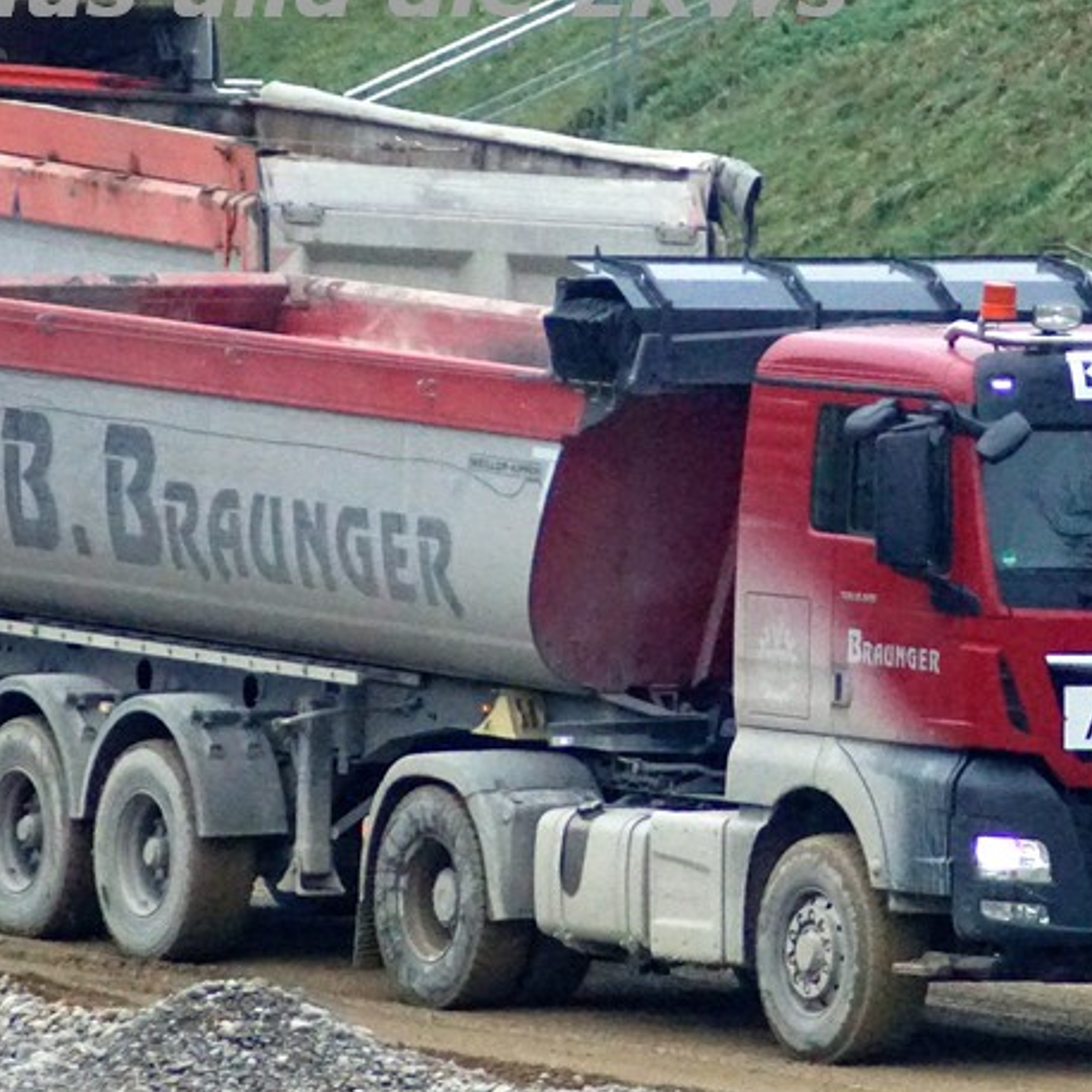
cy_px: 510
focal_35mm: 555
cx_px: 644
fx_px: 19808
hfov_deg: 3.2
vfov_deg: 3.2
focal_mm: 250
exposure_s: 1/1000
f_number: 5.6
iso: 2500
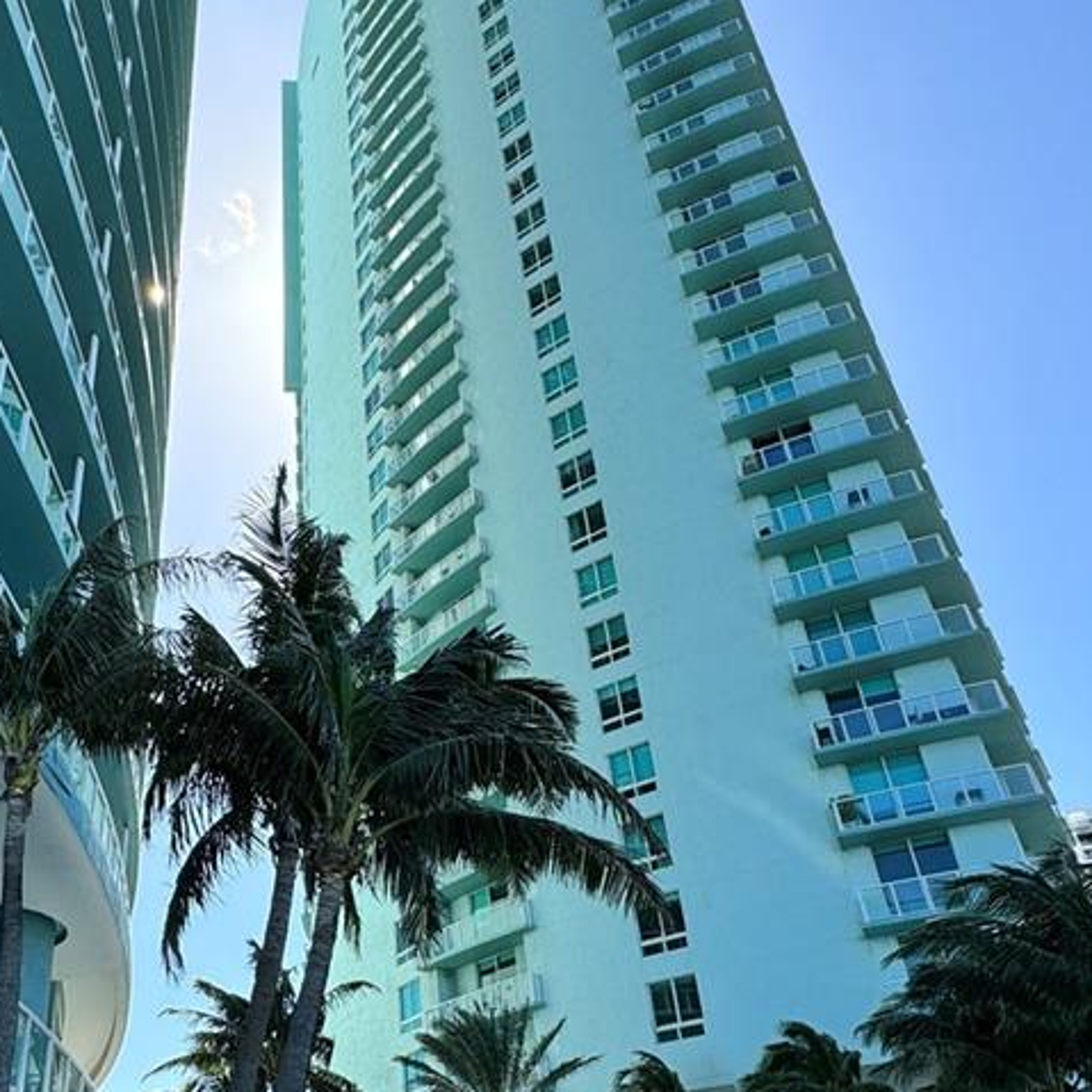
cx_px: 356
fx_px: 1106
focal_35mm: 31
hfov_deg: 51.5
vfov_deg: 51.9
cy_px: 691
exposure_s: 1/980
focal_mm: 2.22
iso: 50
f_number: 2.2
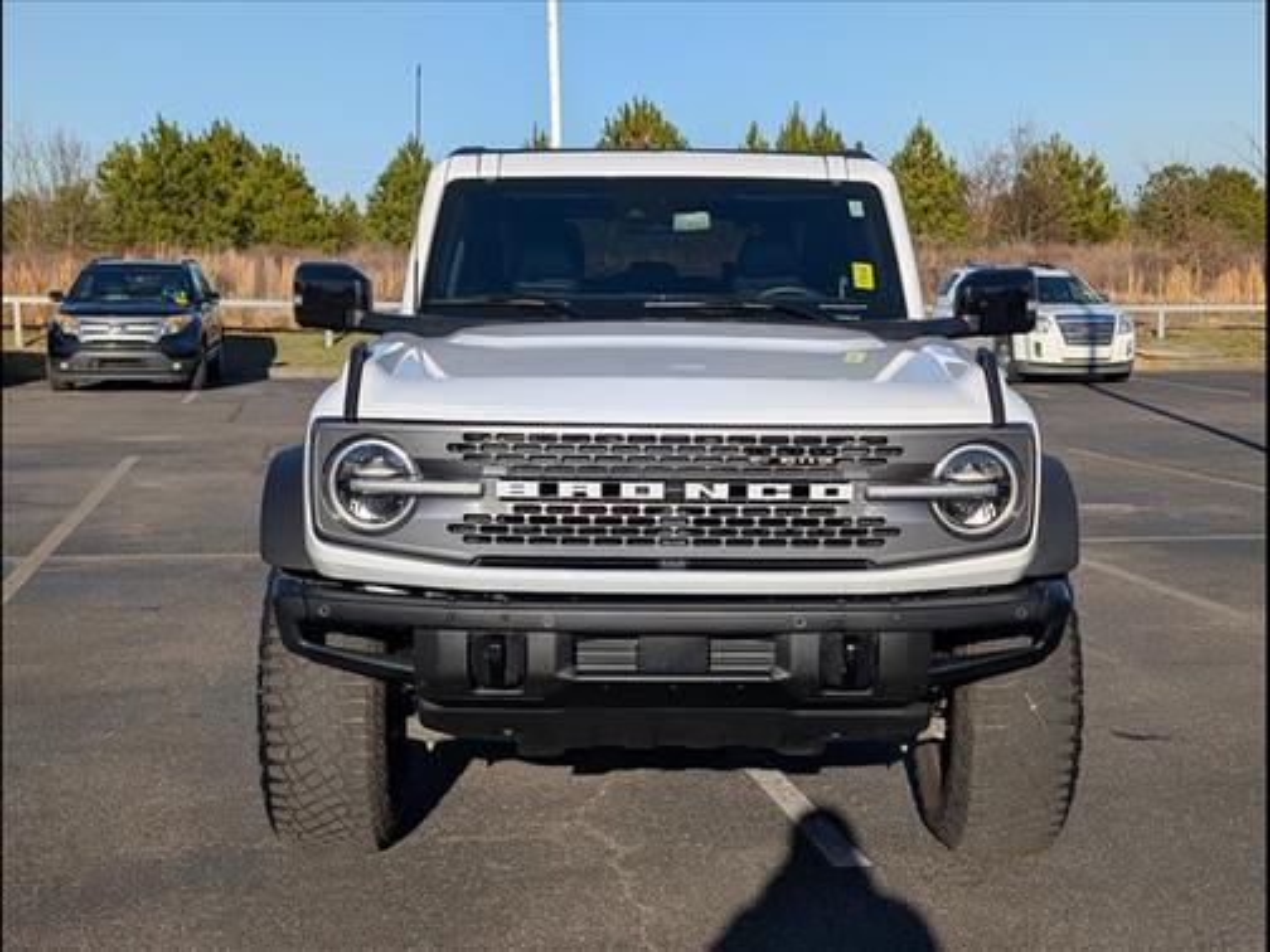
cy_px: 476
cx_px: 635
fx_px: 1798
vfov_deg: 29.7
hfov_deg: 38.9
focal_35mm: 49
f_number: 1.68
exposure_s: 1/2000
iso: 21
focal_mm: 6.9
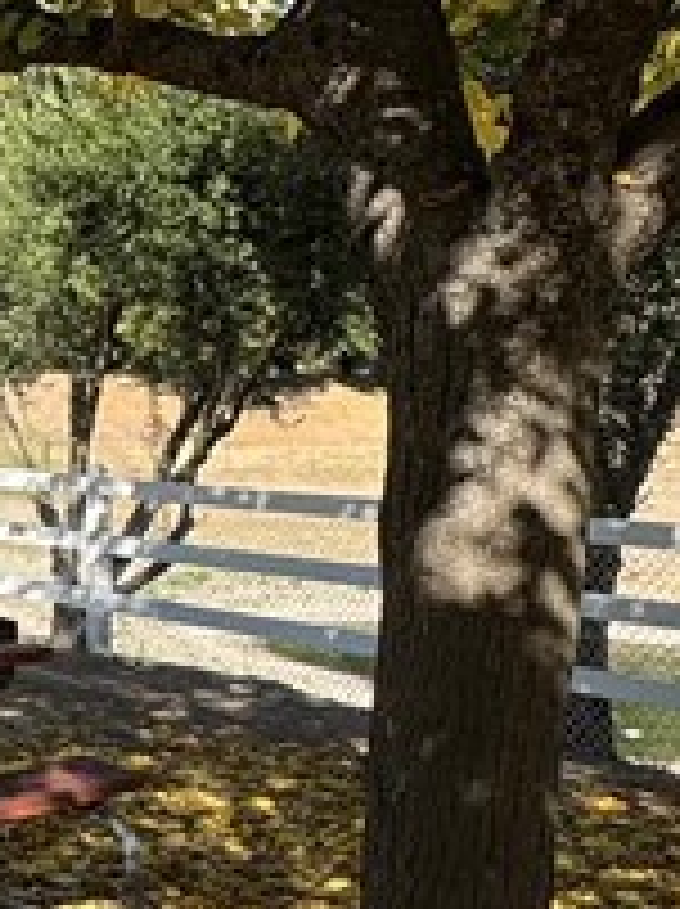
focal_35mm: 71
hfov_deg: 16.7
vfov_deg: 27.2
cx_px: -590
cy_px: 266
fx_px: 1864
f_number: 2.2
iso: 50
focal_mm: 2.22
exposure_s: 1/993
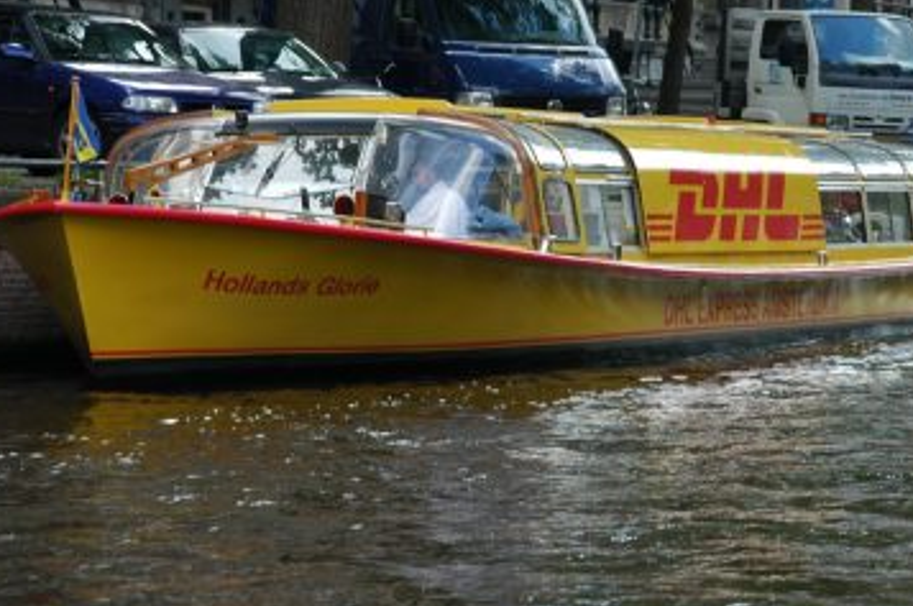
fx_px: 4103
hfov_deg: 12.7
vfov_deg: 8.4
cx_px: 477
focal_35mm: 162
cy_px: 235
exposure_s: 1/100
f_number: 9
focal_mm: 78
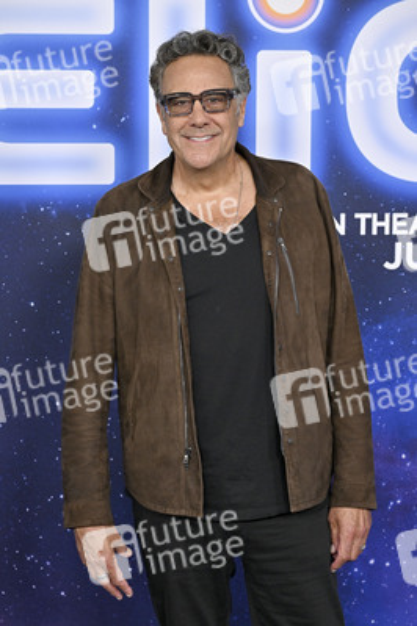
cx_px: 208
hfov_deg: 16.4
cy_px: 313
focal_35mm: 83
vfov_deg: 24.5
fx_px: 1445
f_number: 5.6
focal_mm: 83
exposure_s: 1/320
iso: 1600
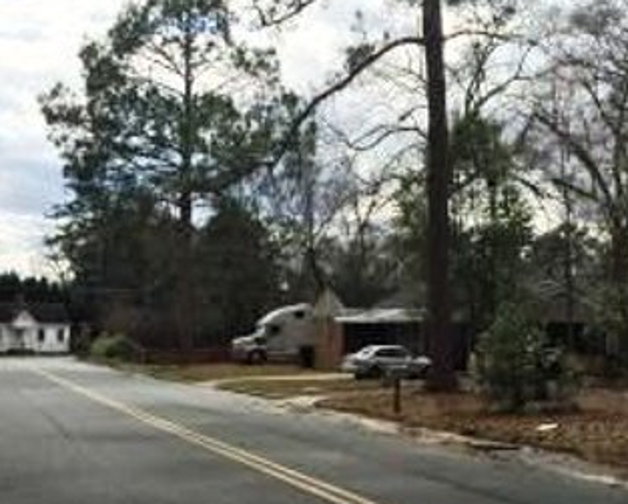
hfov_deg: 32.8
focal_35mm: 57
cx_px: 402
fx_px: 1060
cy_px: 393
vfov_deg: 26.3
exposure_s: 1/2053
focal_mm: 4.15
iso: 32
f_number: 2.2
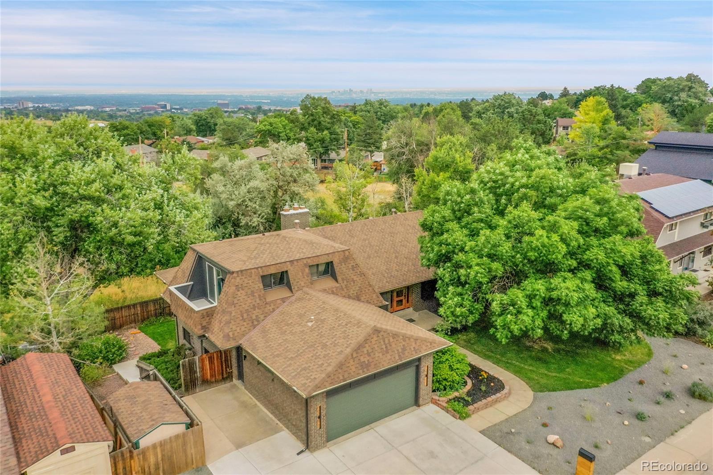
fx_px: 554
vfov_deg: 46.4
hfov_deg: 65.5
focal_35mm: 28
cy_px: 238
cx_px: 356
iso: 800
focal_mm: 10.26
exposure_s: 1/800
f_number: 7.1
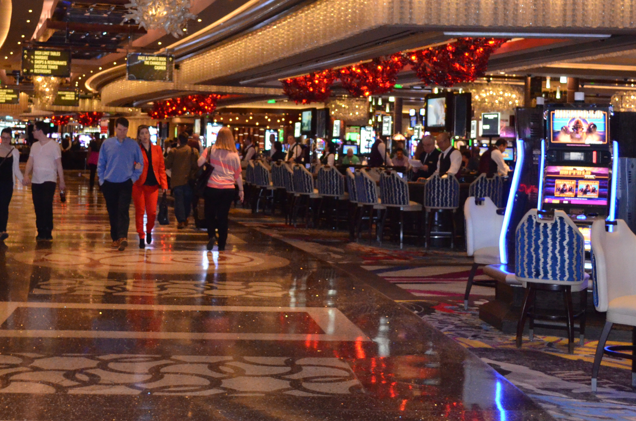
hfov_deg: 32.4
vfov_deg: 21.6
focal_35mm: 62
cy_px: 89
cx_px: 301
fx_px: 1093
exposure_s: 1/60
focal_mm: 24
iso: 3200
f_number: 4
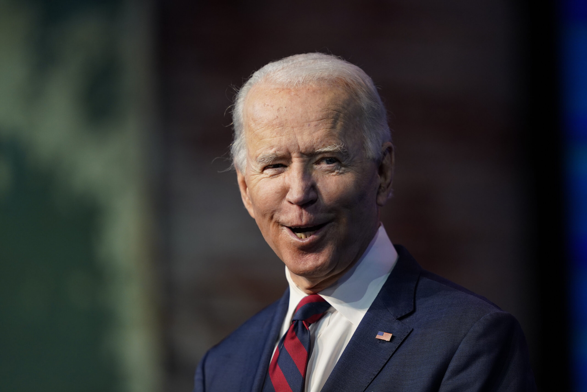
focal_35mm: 400
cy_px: 196
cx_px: 294
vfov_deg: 3.4
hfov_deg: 5.2
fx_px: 6522
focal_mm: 400
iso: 1600
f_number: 2.8
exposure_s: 1/640
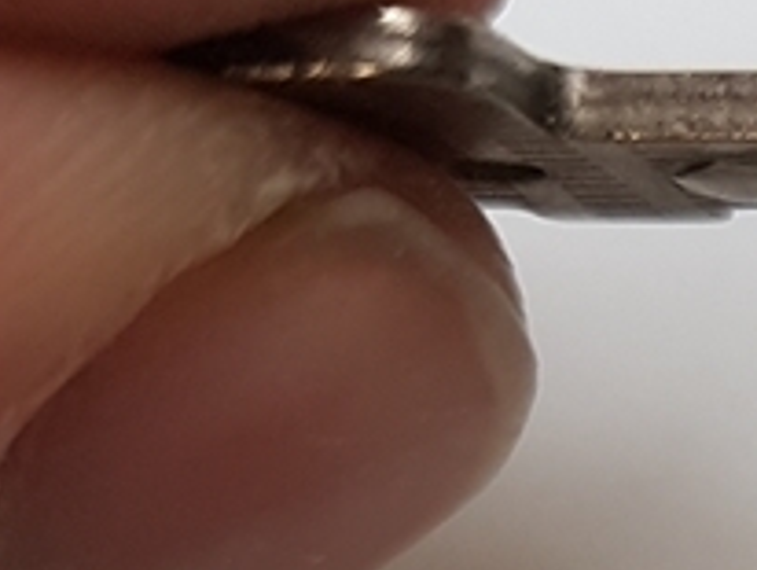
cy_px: 1044
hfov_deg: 13.1
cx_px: 1591
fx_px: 2781
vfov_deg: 10.9
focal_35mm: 127
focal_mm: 4.2
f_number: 1.7
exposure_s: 1/100
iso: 64
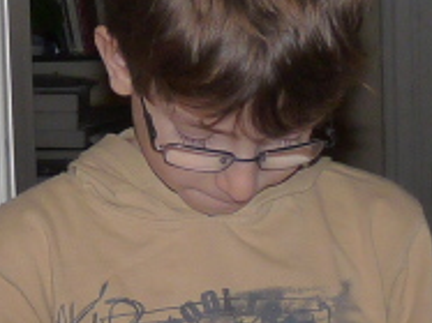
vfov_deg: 8.3
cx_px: -164
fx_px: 2220
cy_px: 198
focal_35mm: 178
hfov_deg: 10.8
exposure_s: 1/40
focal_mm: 5.4
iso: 160
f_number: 3
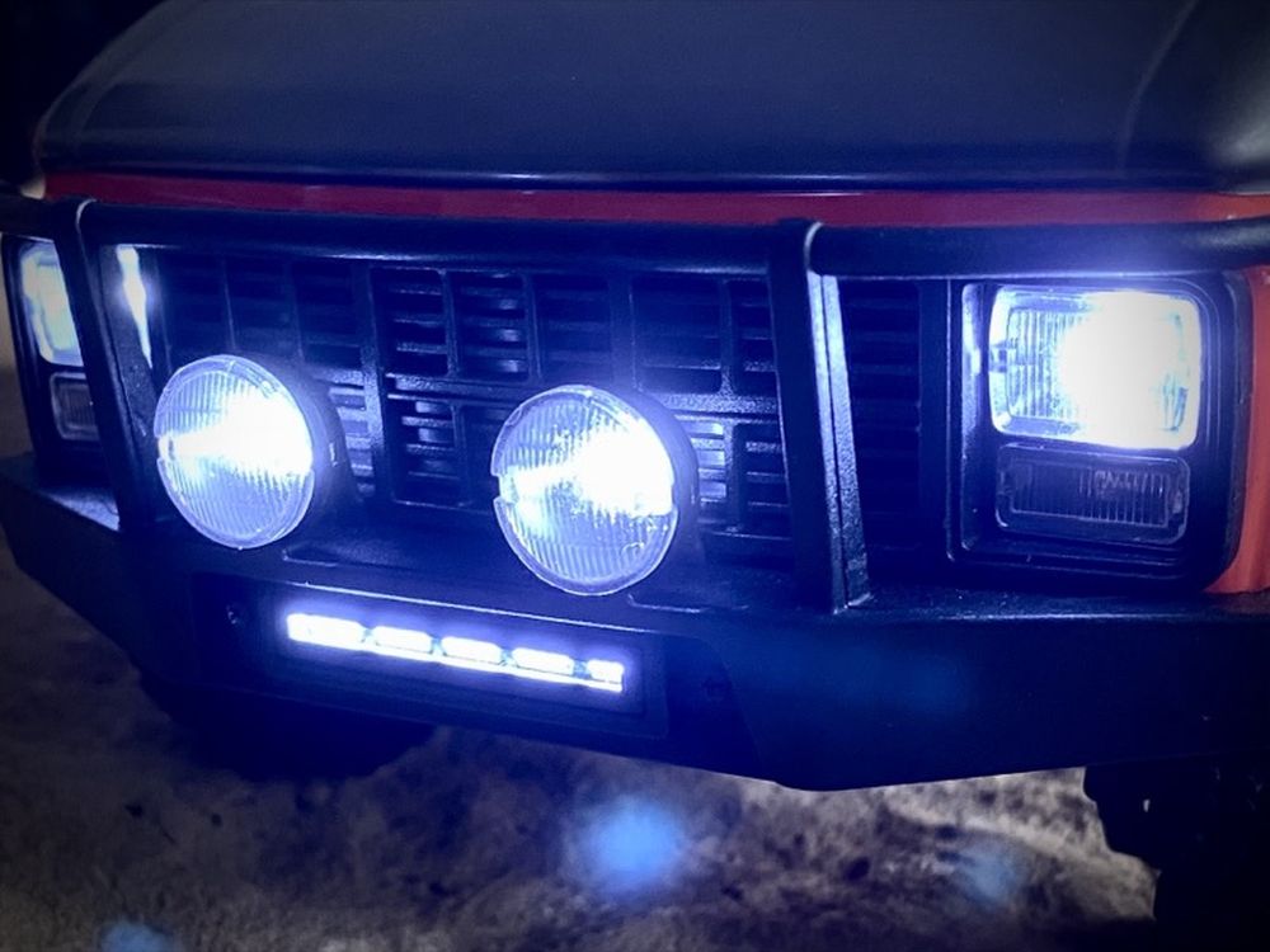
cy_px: 476
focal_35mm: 26
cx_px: 635
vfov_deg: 53.1
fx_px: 954
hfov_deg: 67.3
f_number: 1.8
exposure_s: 1/60
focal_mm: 4.25
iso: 200
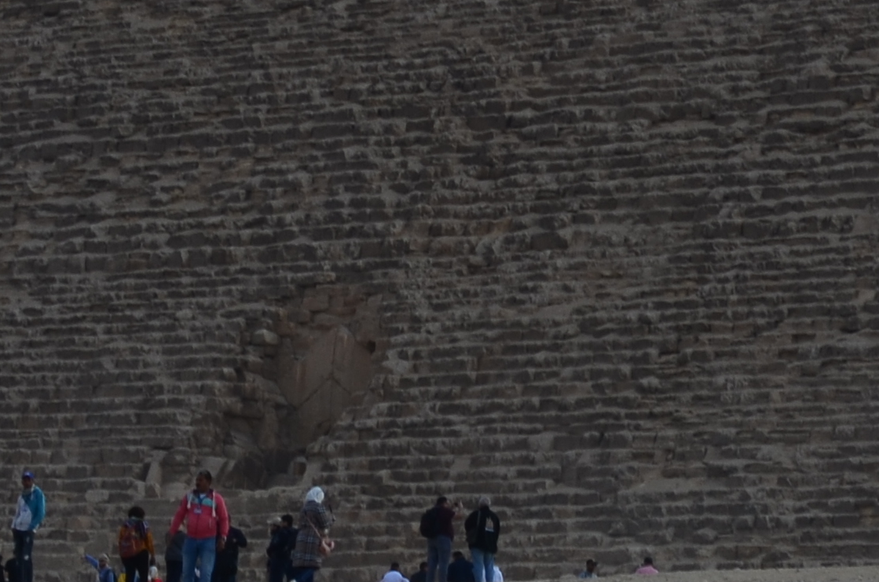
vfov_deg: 7.3
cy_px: -56
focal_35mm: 185
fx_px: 4507
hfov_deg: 11.1
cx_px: 674
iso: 110
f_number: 11
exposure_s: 1/125
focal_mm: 28
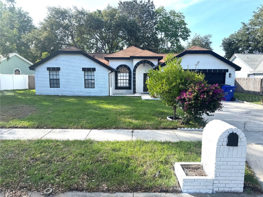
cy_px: 98
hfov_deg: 71.6
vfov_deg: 56.8
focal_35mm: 24
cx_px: 132
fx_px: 182
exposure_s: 1/1597
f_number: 1.78
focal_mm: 6.76
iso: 80
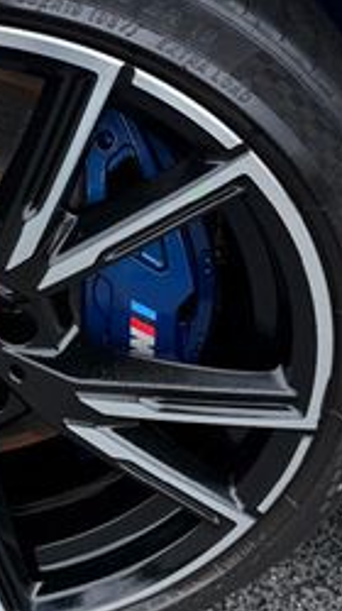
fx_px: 1084
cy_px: 227
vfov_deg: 31.3
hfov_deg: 17.3
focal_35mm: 67
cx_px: -37
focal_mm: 6.76
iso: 100
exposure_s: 1/1250
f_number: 1.78
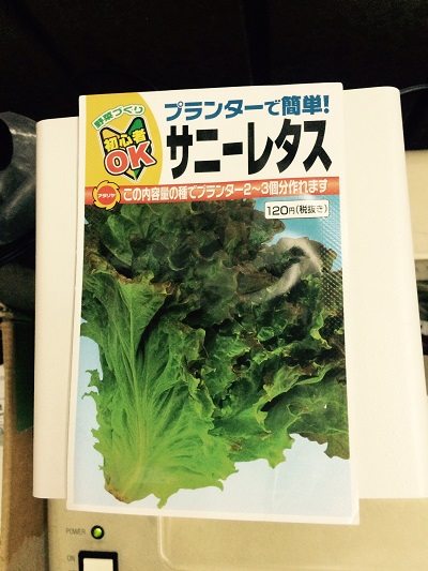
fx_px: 478
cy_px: 286
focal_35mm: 29
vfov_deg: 61.6
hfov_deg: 48.2
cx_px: 214
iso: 200
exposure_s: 1/30
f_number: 2.2
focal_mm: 4.15
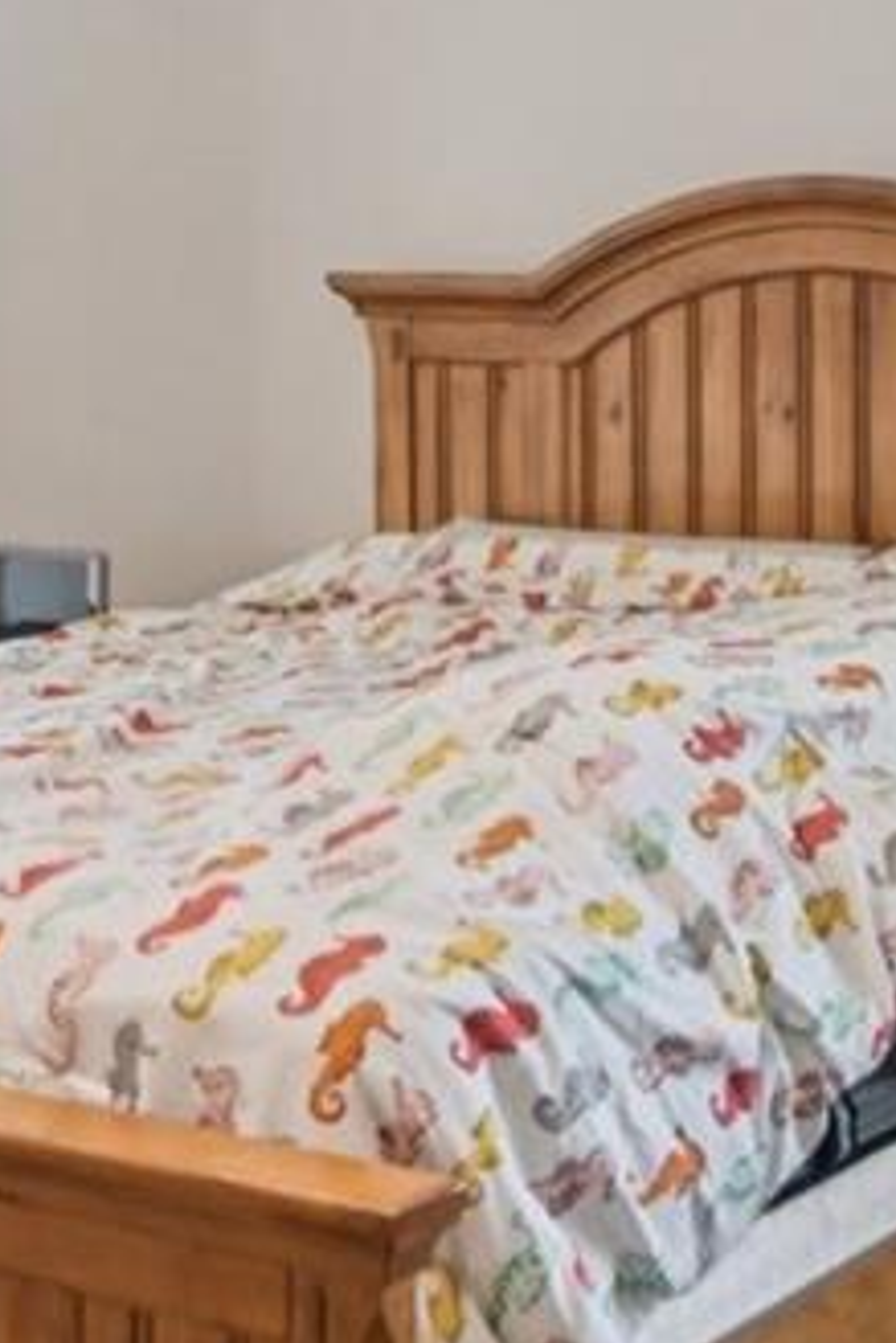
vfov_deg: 25.5
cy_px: 258
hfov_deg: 17.4
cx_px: 675
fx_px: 2909
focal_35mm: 78
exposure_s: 1/25
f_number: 8
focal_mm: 16
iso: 400
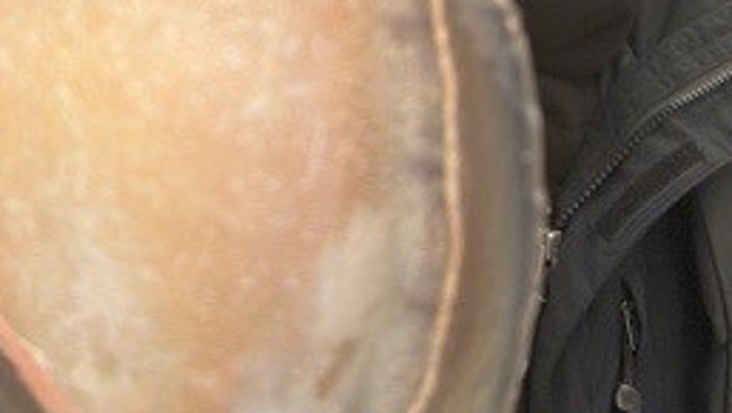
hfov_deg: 31.9
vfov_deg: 16.9
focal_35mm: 65
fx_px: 1263
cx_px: 216
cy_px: -194
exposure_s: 1/742
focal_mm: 6.76
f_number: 1.78
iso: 400
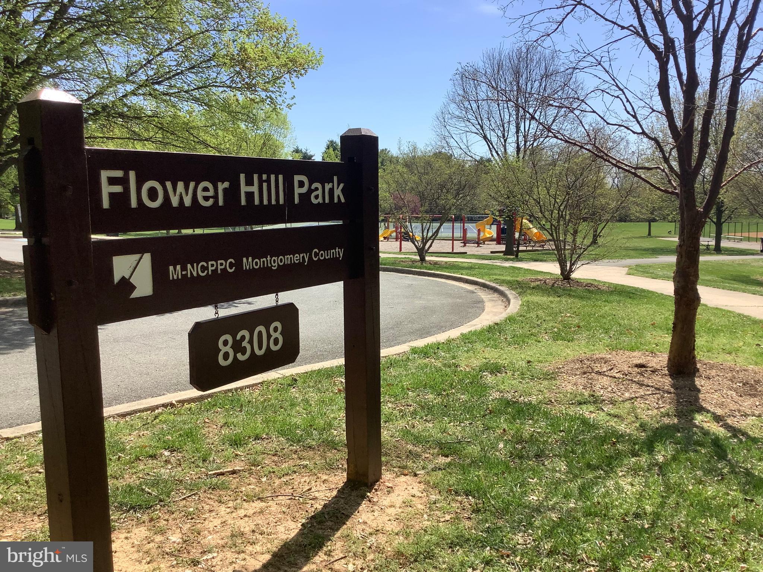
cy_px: 286
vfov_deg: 45.4
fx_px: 683
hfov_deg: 58.4
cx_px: 382
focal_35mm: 31
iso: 25
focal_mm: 3.3
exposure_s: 1/1058
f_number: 2.4
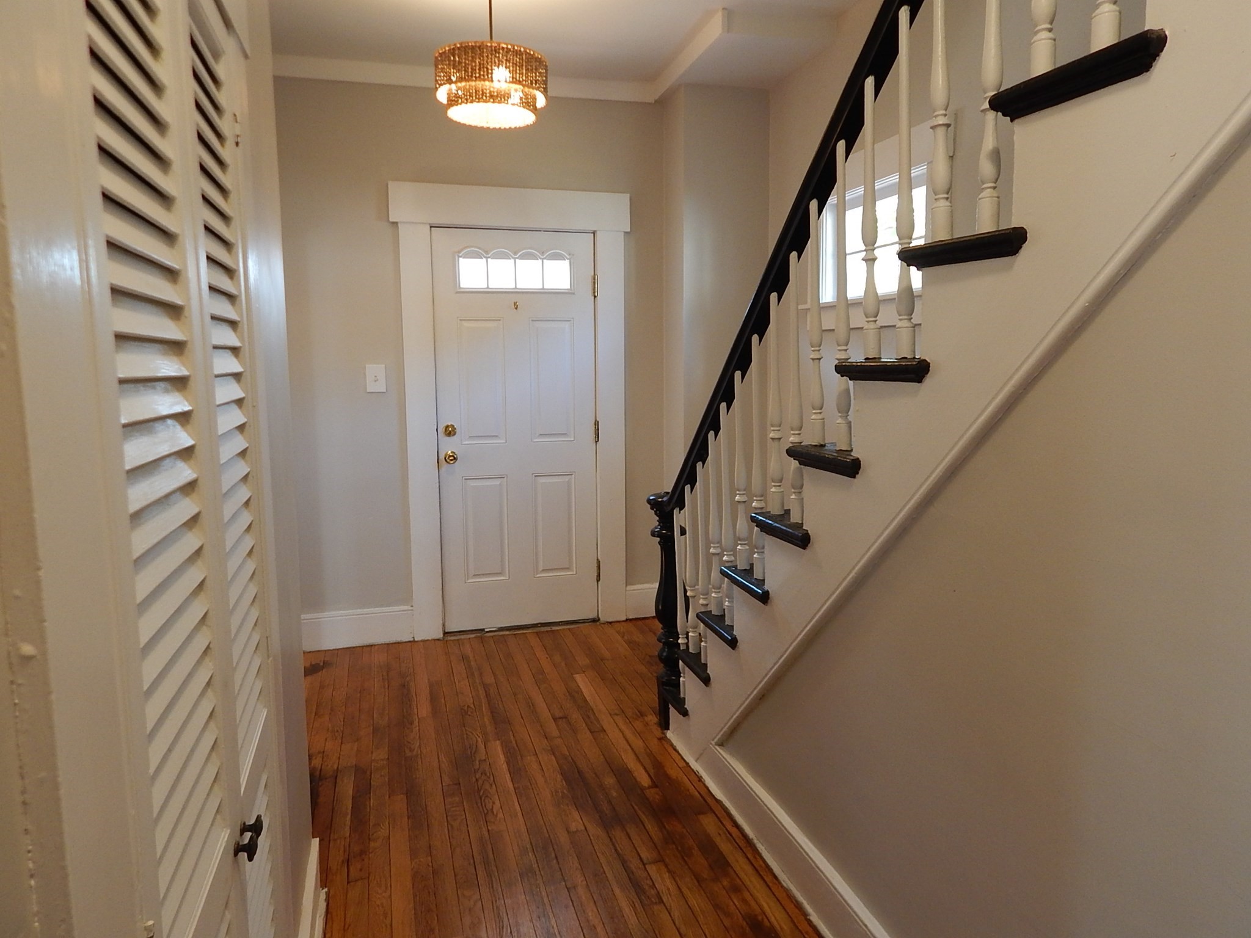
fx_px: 795
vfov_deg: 61.1
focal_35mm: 22
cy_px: 469
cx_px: 626
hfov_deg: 76.4
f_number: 3
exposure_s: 1/30
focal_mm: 4
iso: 200
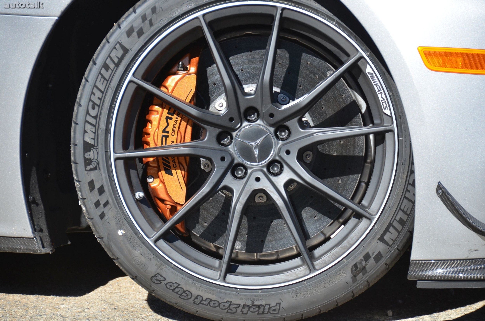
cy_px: 160
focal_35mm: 202
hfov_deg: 10.2
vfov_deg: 6.8
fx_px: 2723
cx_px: 242
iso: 400
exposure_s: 1/1000
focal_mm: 135
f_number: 5.6
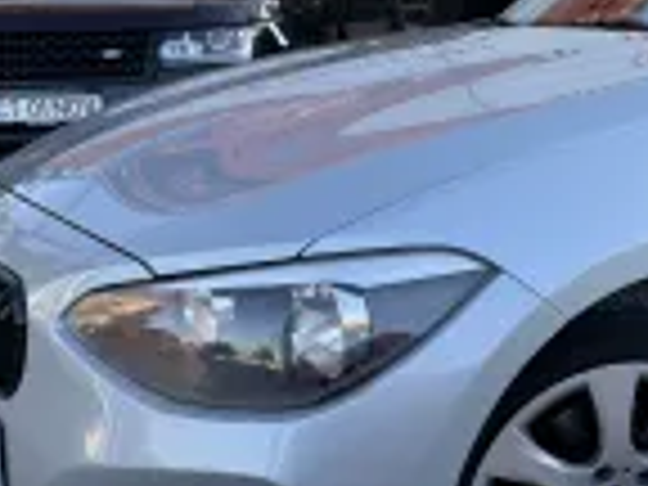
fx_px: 1123
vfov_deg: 24.4
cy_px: 225
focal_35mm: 60
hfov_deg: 29.6
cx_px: 680
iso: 80
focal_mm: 6.76
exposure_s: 1/757
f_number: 1.78
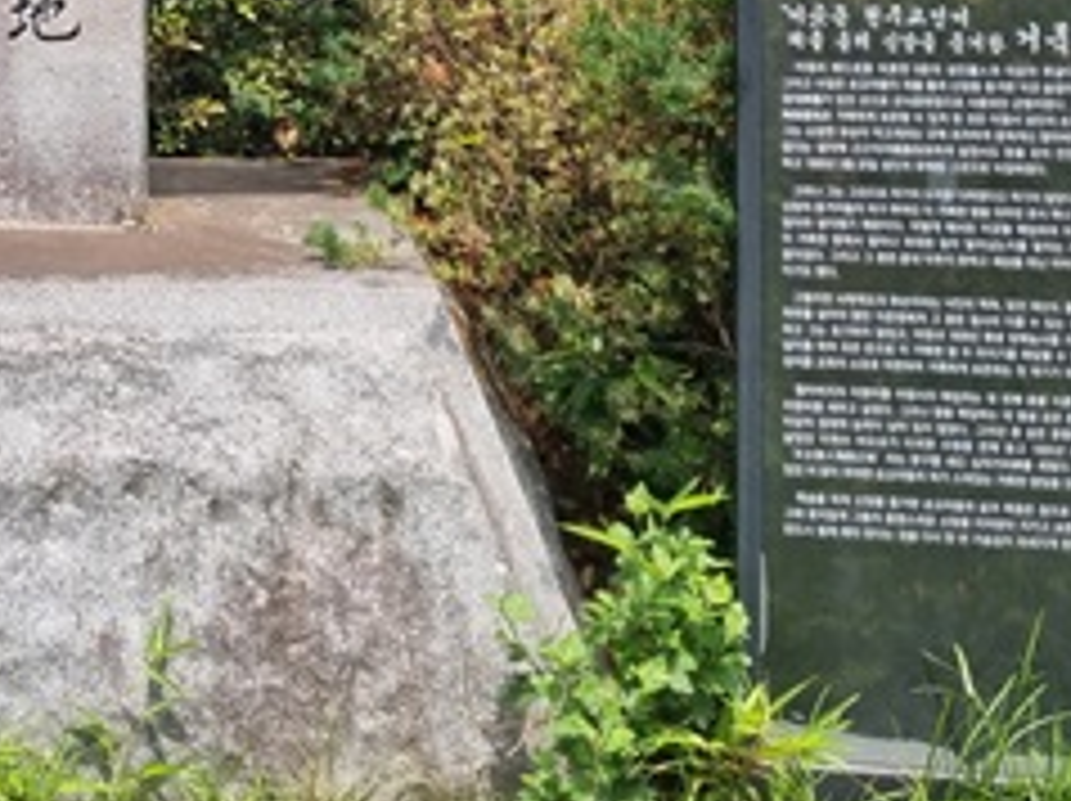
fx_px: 2256
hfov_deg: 25.7
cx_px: 81
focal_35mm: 73
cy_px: -151
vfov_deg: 19.0
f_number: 1.8
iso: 50
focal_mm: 5.4
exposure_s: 1/920
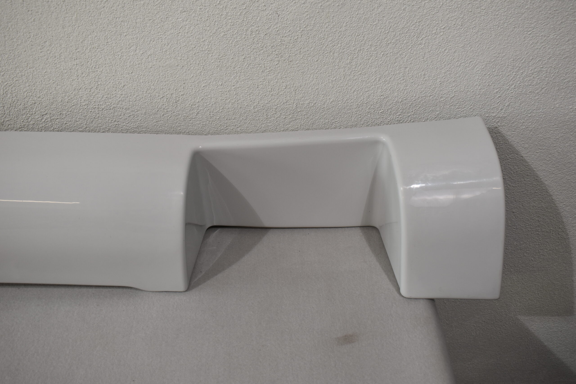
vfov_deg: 35.5
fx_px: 600
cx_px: 288
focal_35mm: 38
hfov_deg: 51.3
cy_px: 192
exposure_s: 1/125
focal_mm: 25
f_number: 5.6
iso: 280
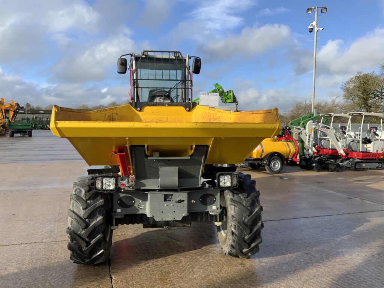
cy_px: 144
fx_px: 322
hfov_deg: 61.7
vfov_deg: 48.2
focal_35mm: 29
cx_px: 192
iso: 16
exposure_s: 1/1534
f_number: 1.8
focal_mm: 3
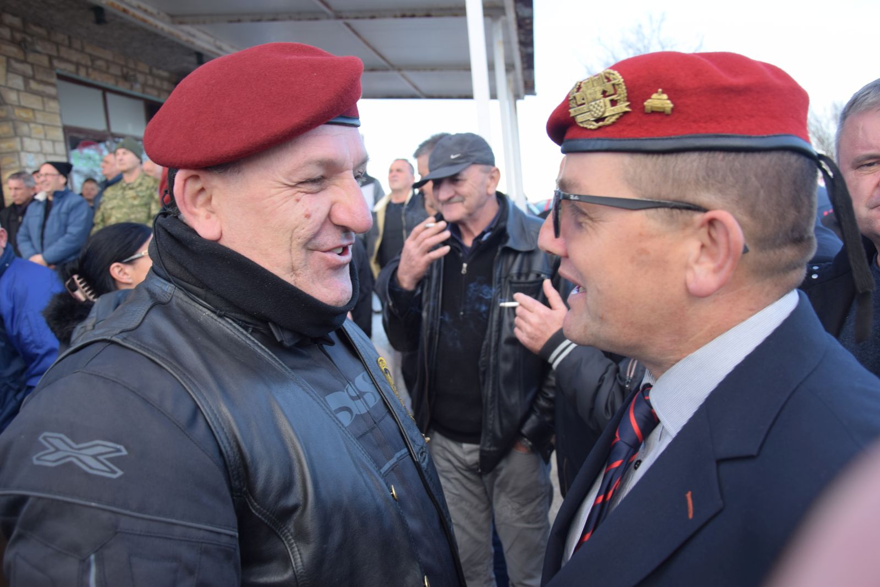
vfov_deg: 41.7
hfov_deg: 59.5
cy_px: 294
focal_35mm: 32
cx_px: 440
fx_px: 770
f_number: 5
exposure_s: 1/100
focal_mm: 21
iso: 100
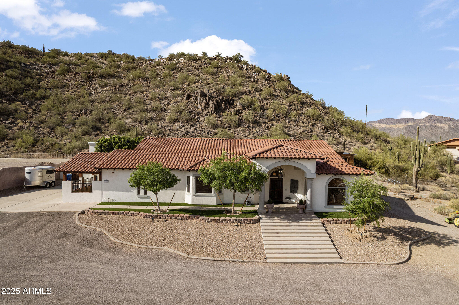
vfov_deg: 57.2
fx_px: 280
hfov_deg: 78.6
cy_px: 152
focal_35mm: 22
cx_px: 230
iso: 100
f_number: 2.8
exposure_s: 1/160
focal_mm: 8.38
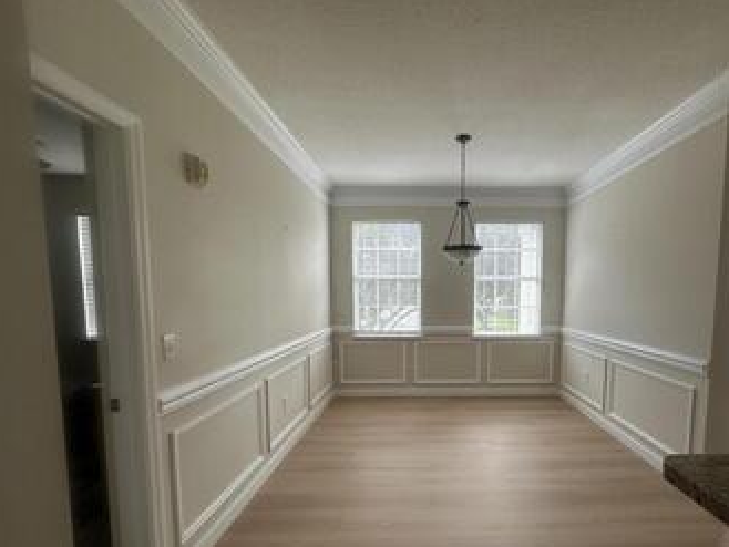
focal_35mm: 17
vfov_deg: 74.1
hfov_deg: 90.1
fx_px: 358
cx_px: 430
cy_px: 323
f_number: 2.2
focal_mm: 2.22
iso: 64
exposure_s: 1/99
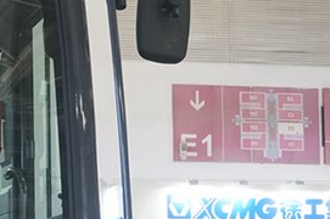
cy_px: 220
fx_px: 1218
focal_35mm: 133
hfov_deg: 14.9
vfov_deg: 10.2
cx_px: -65
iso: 800
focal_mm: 30
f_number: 5
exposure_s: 1/60
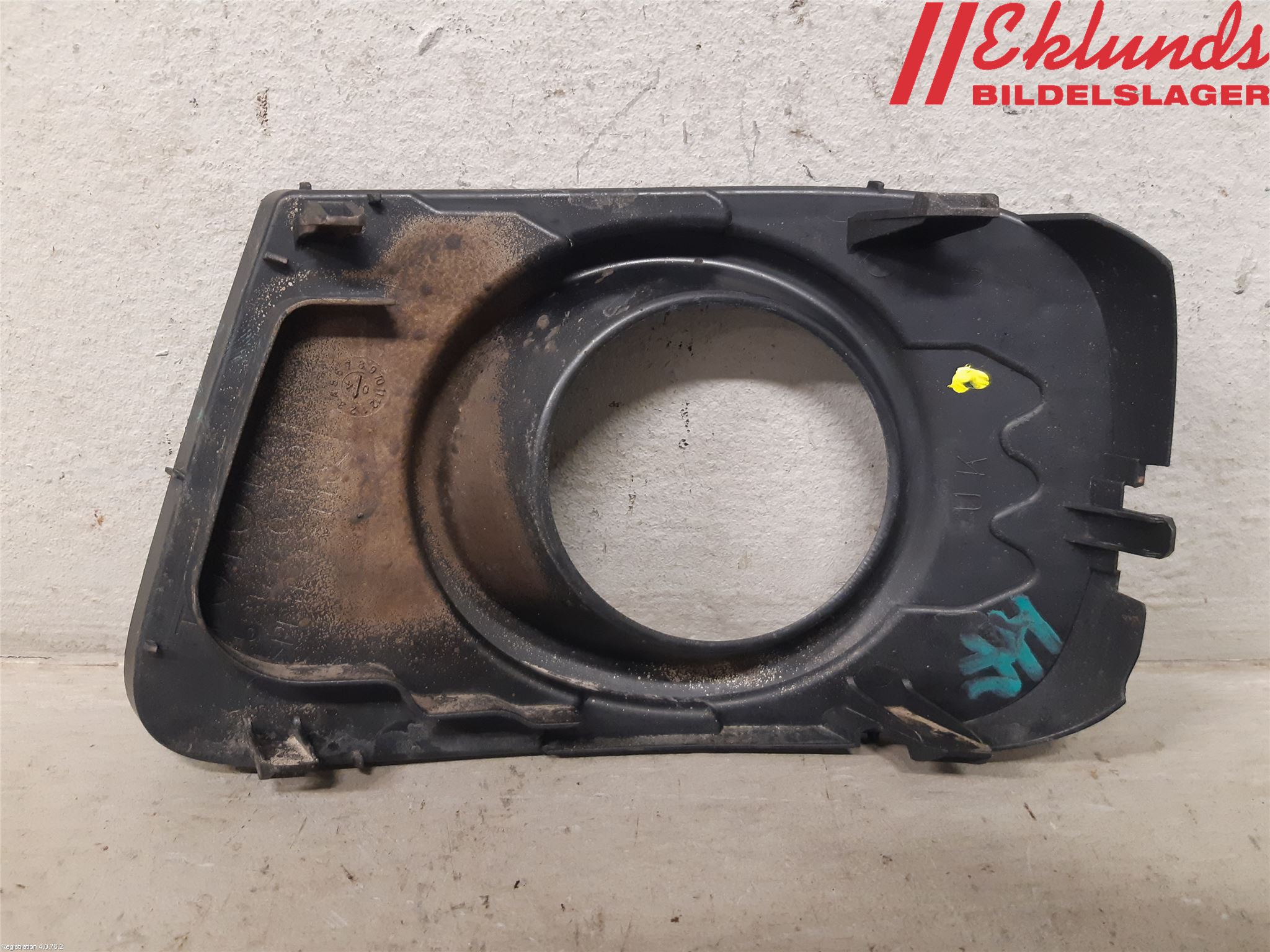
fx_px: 954
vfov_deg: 53.1
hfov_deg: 67.3
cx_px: 635
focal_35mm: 26
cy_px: 476
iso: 250
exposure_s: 1/30
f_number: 1.7
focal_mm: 3.93
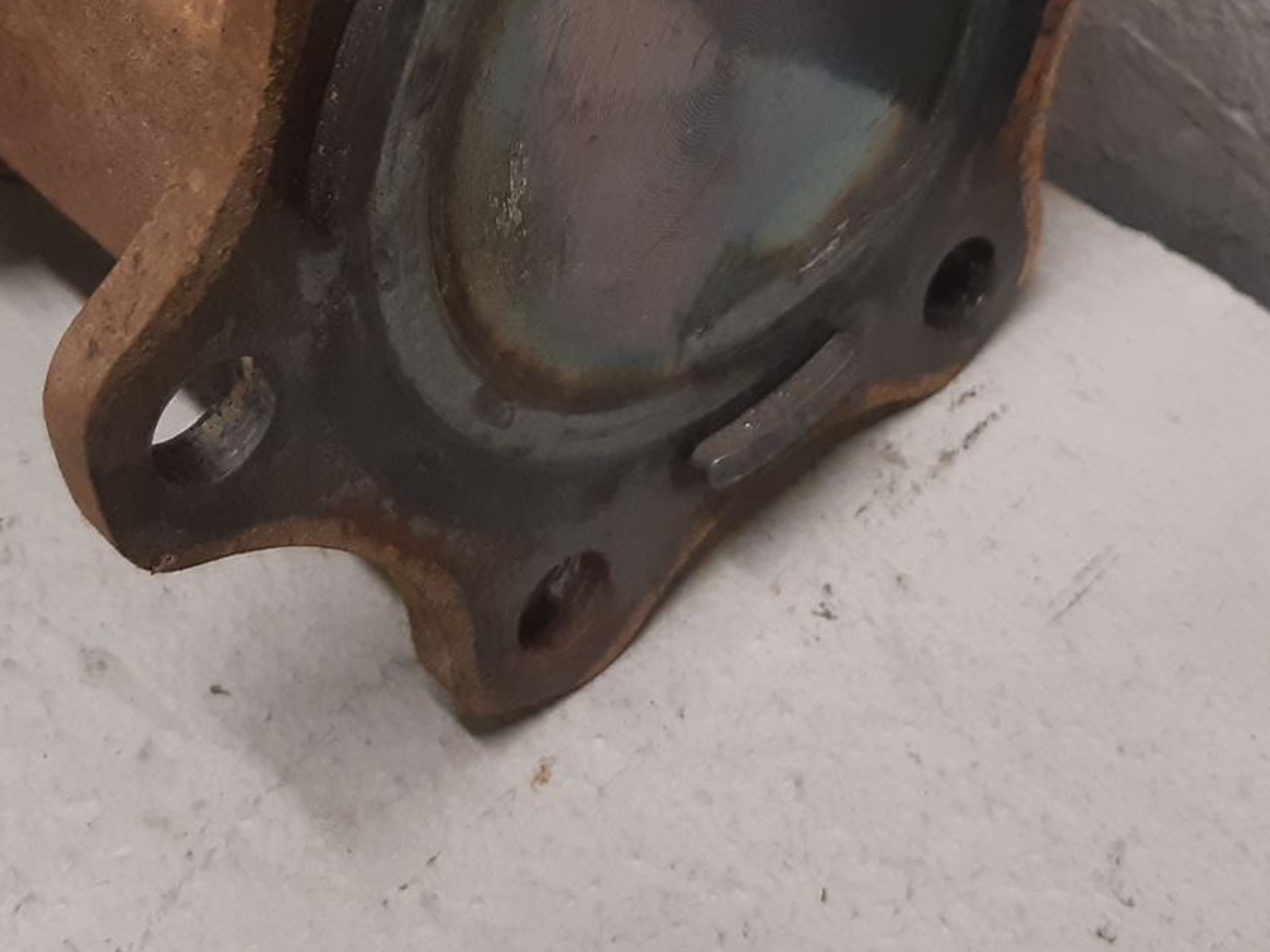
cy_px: -86
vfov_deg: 22.1
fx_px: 2312
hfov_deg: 30.7
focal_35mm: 63
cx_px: 592
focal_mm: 3.93
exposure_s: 1/50
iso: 200
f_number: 1.7
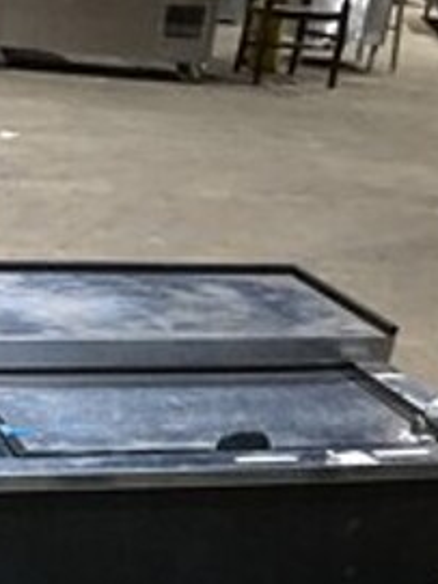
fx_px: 1469
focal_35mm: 87
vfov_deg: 20.2
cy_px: 801
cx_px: -54
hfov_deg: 16.4
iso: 64
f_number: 2.2
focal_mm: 4.15
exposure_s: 1/4
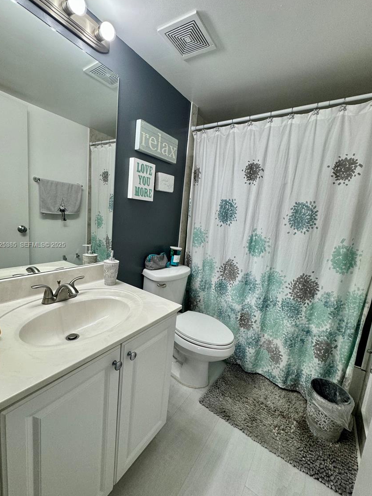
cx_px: 182
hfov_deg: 81.7
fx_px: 215
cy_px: 245
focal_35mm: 15
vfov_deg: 98.2
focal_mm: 2.22
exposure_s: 1/120
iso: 160
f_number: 2.2
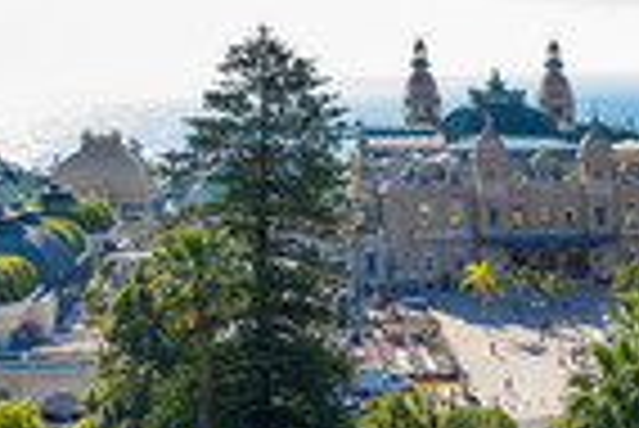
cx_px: 518
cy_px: 473
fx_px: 1155
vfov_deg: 20.0
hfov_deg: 30.1
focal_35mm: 65
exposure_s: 1/800
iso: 100
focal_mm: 8.4
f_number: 2.8
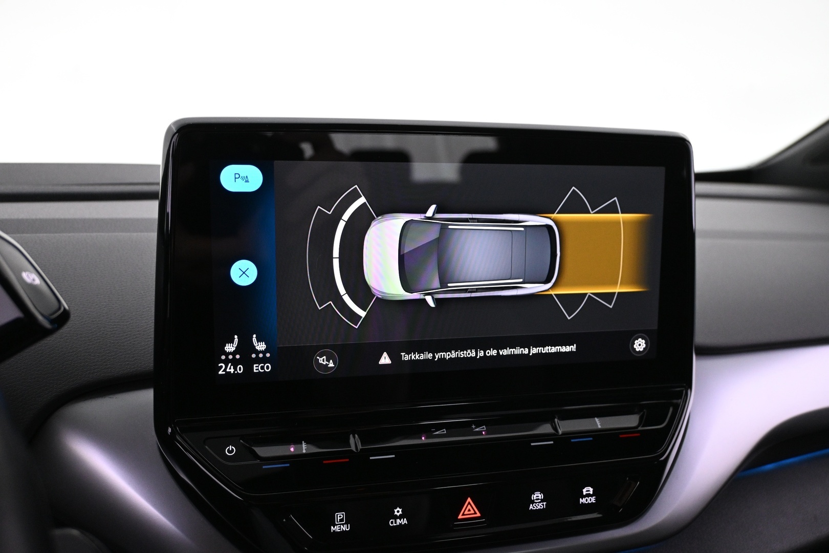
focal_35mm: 31
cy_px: 276
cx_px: 414
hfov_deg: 60.7
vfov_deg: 42.6
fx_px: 708
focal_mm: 20.5
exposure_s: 1/40
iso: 1600
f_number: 3.8
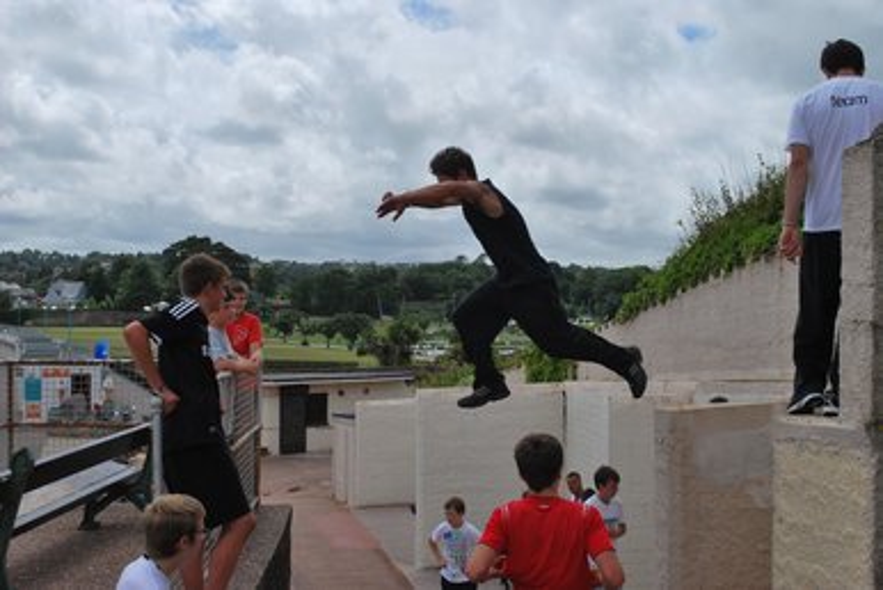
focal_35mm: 45
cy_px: 295
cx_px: 442
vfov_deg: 29.9
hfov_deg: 43.6
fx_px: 1105
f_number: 10
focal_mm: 30
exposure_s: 1/640
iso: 200
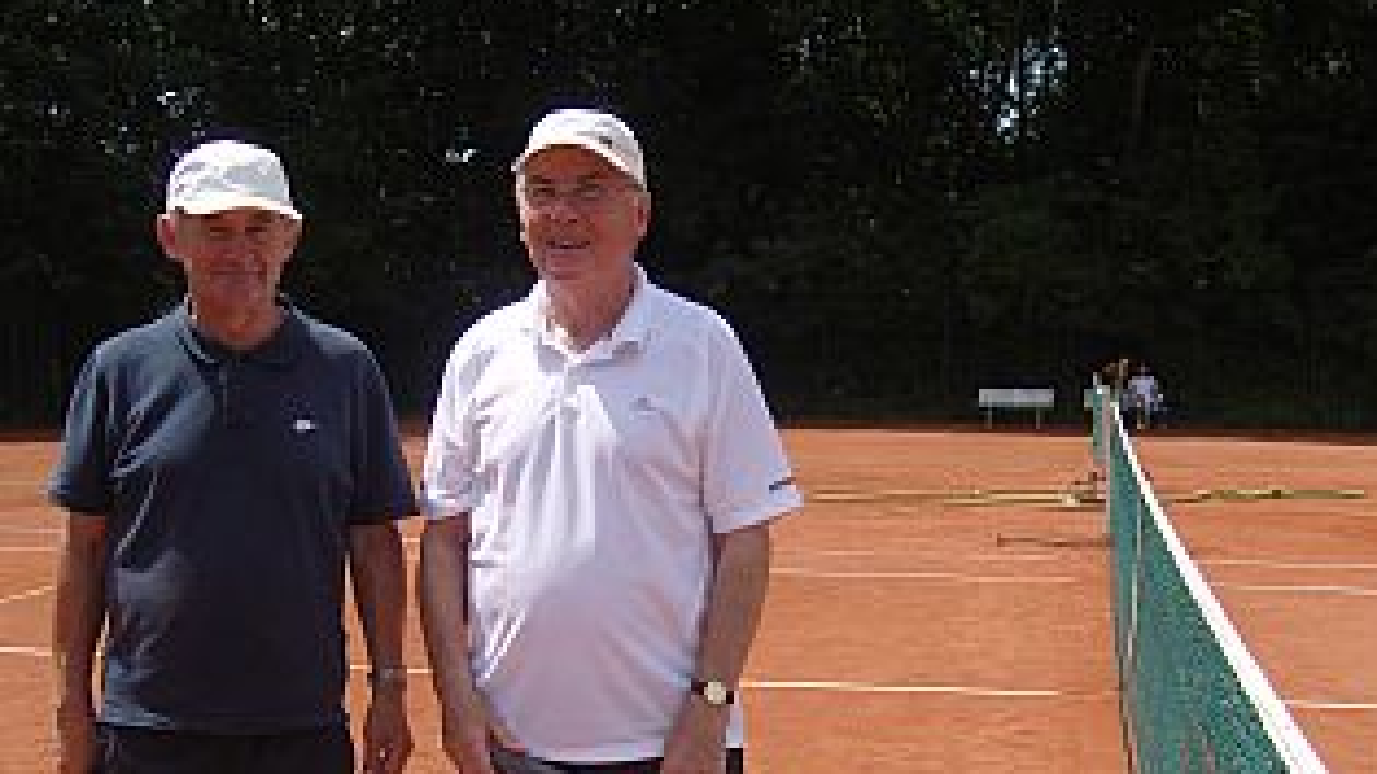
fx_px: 1716
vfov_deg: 25.0
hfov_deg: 43.7
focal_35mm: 47
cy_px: 630
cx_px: 629
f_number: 7
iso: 100
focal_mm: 7.3
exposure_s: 1/320
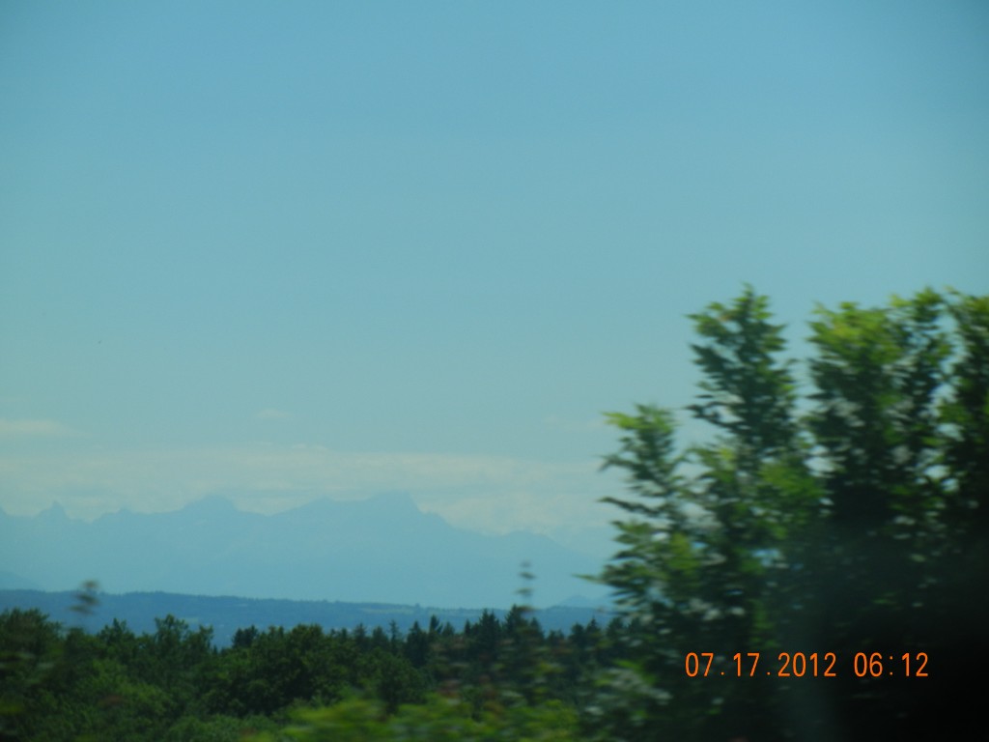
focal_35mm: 200
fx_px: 5714
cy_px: 371
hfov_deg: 9.9
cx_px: 494
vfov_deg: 7.4
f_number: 9.4
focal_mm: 36
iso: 160
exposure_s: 1/326
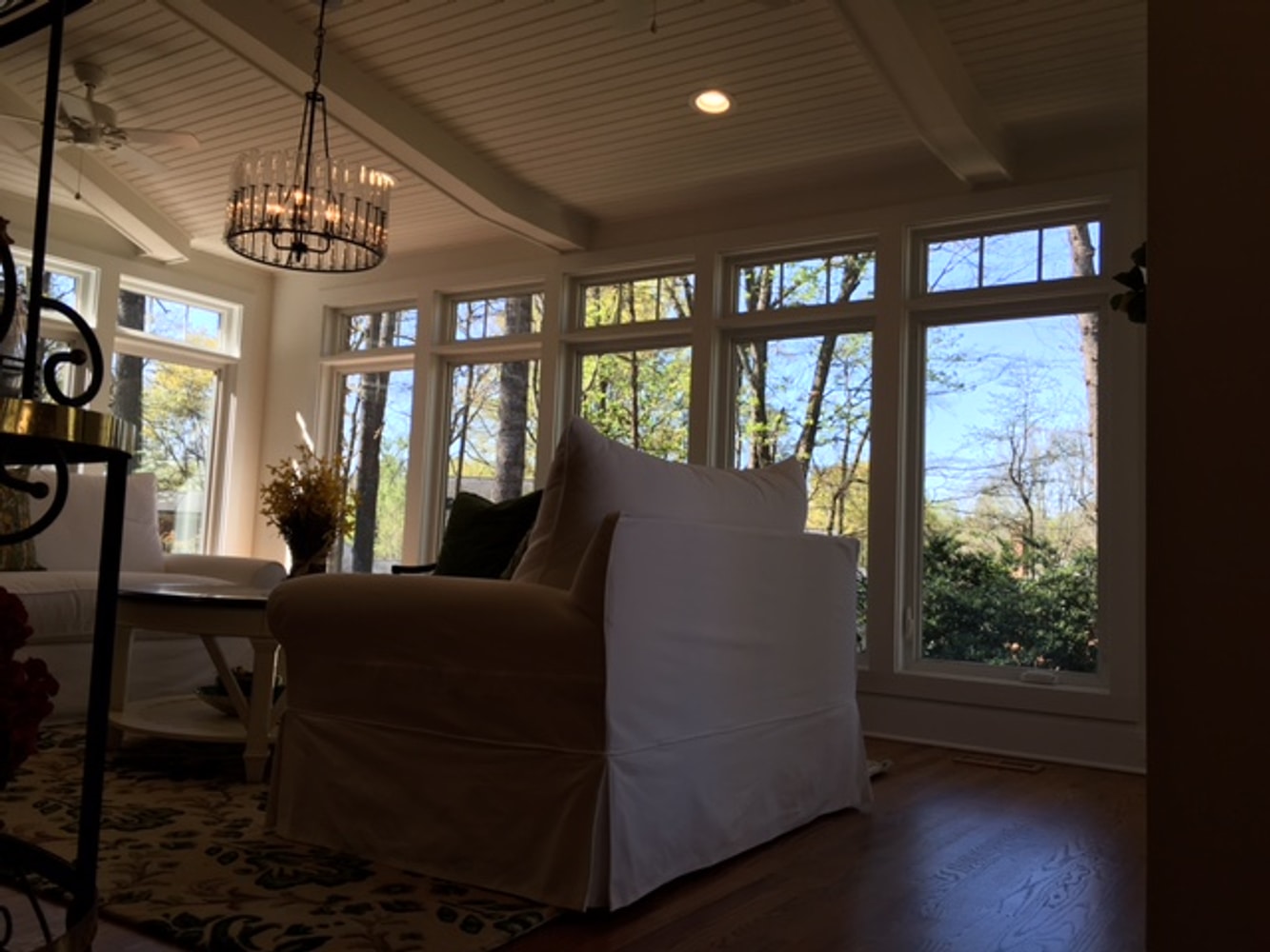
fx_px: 1064
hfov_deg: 61.7
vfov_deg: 48.2
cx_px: 635
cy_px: 476
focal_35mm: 29
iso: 25
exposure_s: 1/212
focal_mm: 4.15
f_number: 2.2
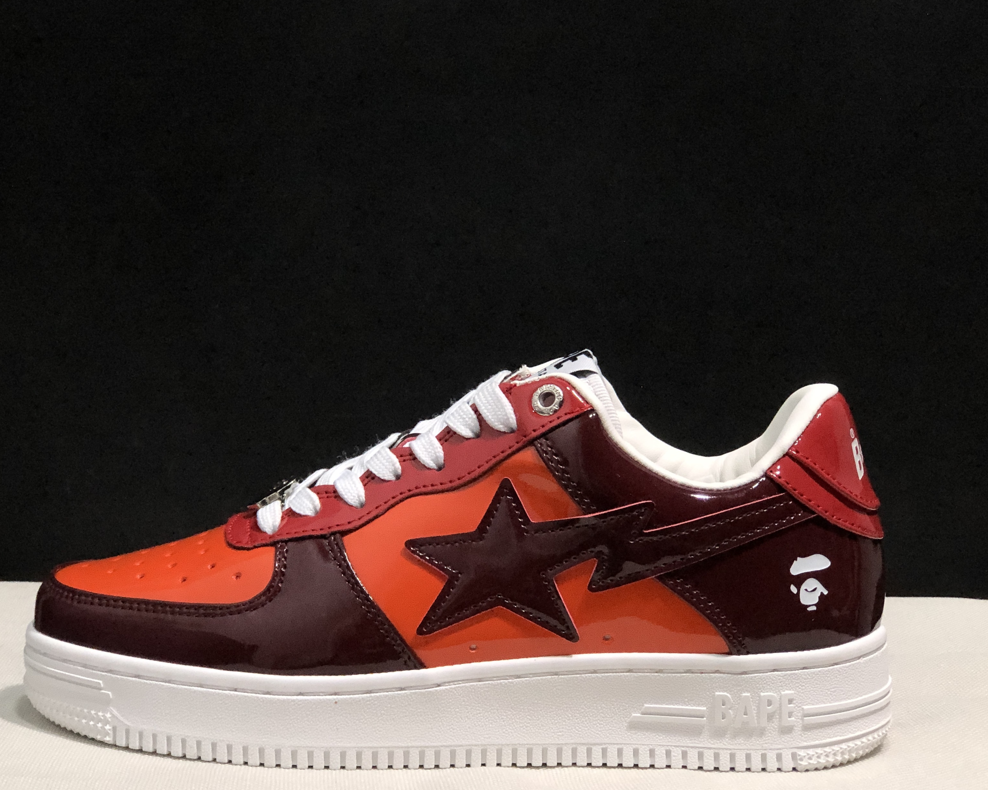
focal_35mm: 73
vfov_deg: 21.0
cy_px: 452
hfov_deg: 26.1
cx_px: 455
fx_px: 2134
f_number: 2.8
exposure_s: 1/30
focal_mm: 6.6
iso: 64
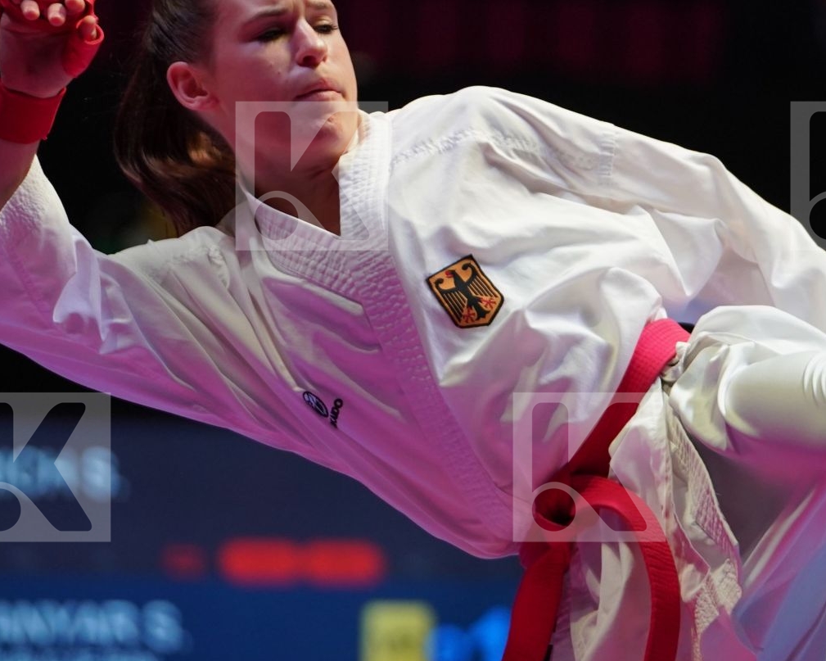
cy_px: 176
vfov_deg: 3.3
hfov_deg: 4.1
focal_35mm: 469
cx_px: 589
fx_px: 11464
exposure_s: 1/1000
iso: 1250
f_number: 2.8
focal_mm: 187
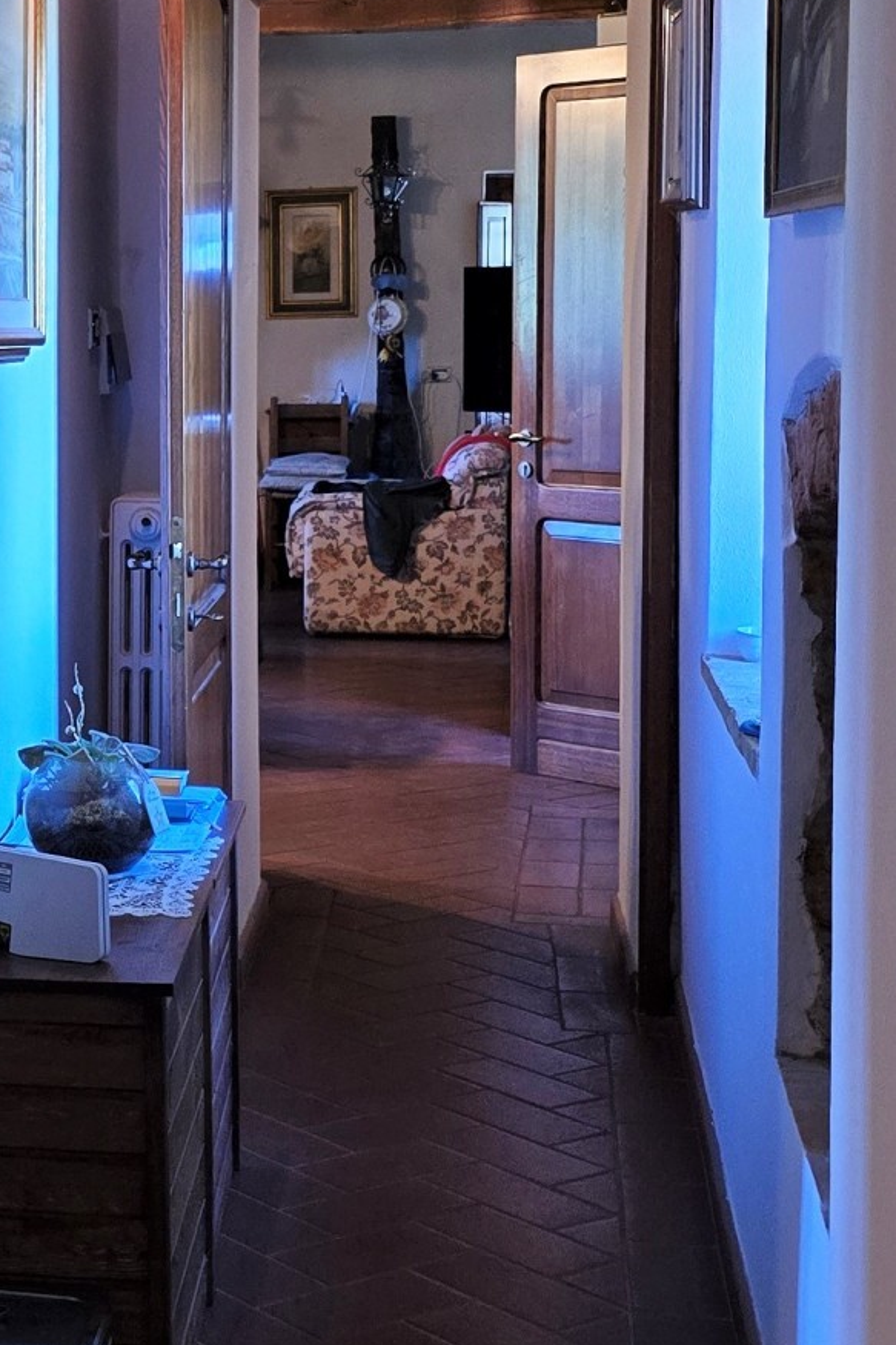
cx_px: -197
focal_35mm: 70
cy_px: 567
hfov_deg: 18.4
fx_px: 2614
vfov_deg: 28.8
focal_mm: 6.3
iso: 250
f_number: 1.7
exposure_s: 1/100
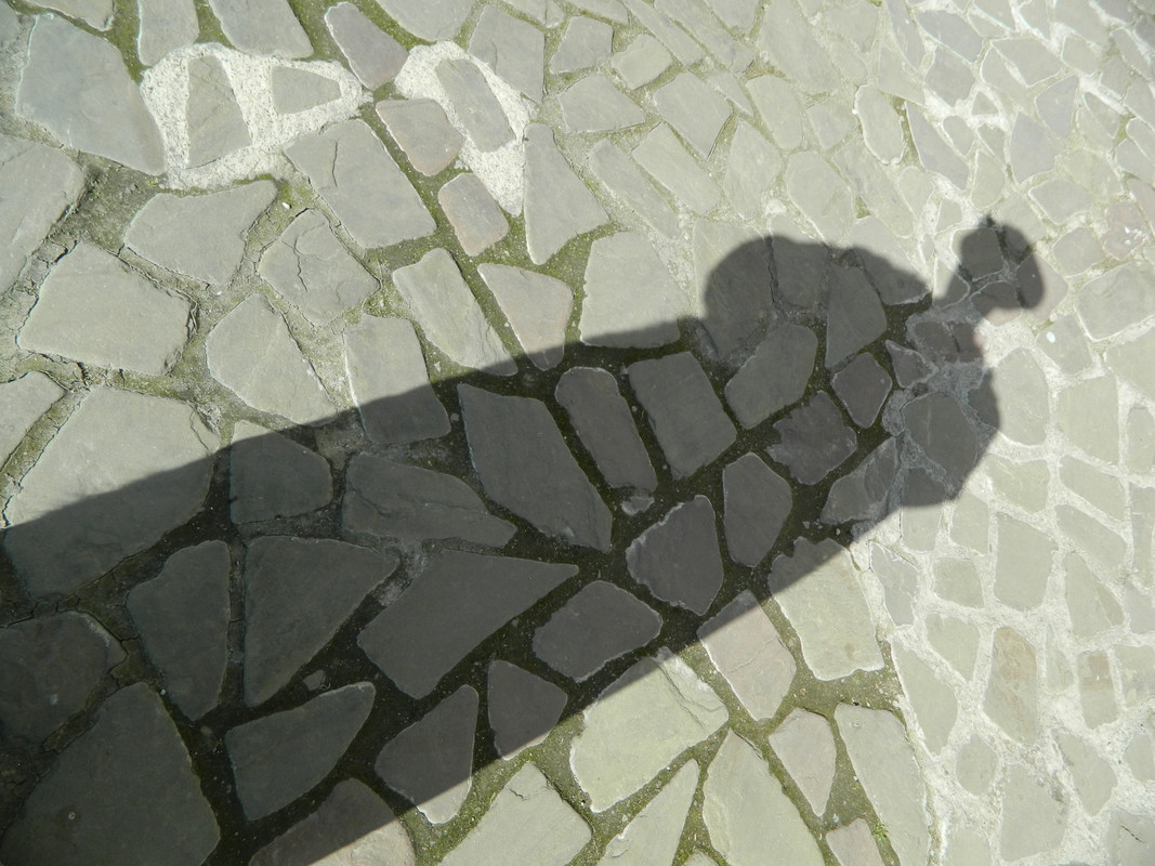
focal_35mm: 25
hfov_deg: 69.4
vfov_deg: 54.9
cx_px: 578
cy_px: 433
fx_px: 834
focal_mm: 4.5
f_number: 3.1
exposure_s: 1/800
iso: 80
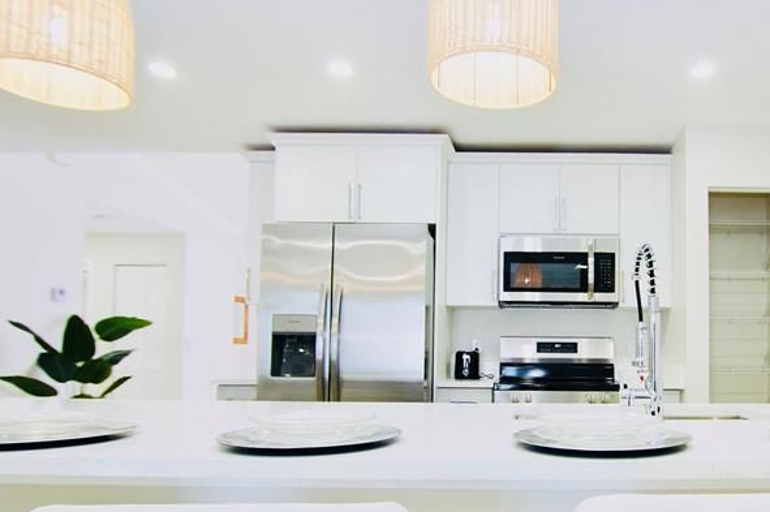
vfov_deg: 48.7
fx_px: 556
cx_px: 532
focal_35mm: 26
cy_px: 340
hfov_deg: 67.0
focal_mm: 10
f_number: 4
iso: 250
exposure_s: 1/60
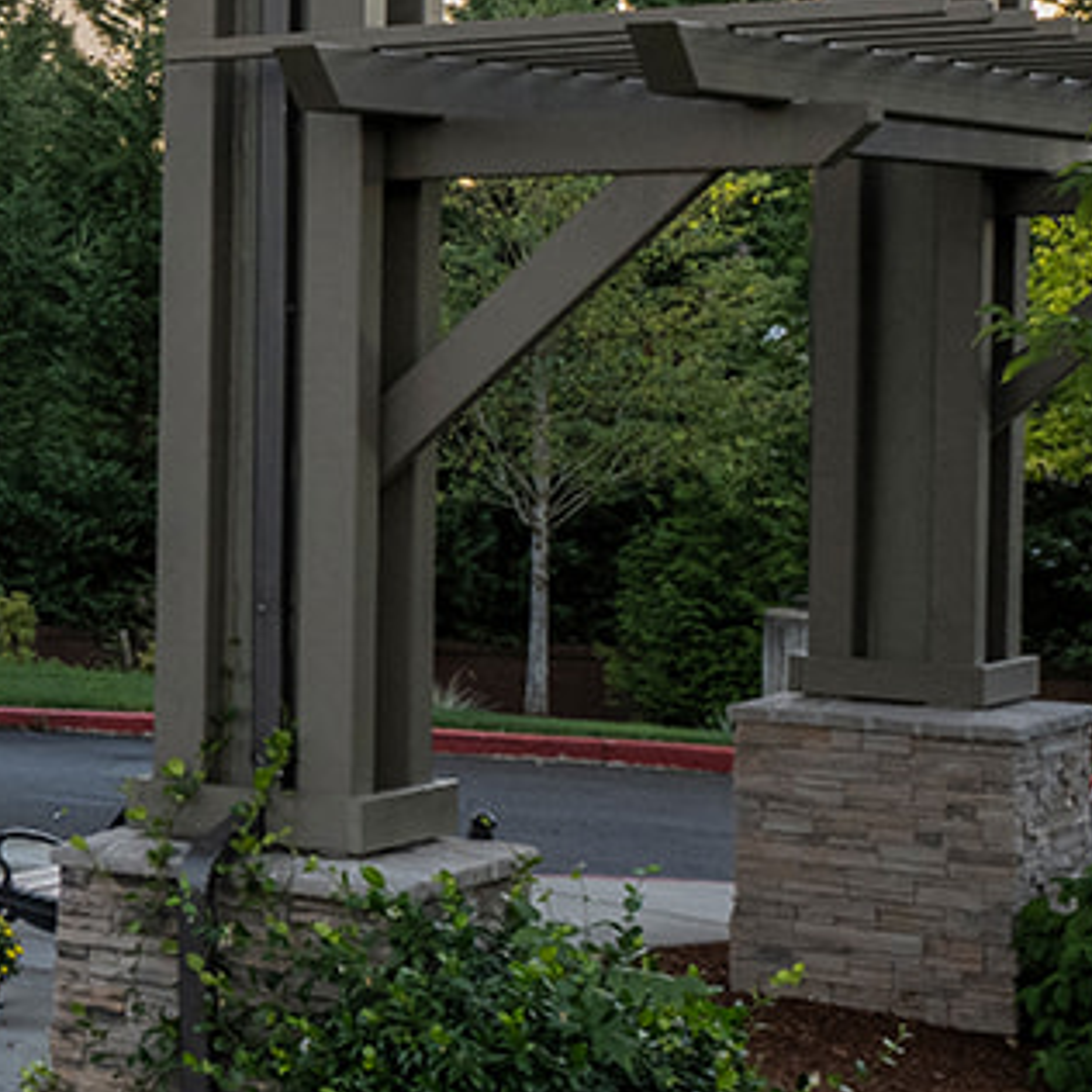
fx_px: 3069
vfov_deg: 19.6
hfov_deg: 14.7
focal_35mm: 86
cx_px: -1375
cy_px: -16
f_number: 7.1
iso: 800
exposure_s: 1/50
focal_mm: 20
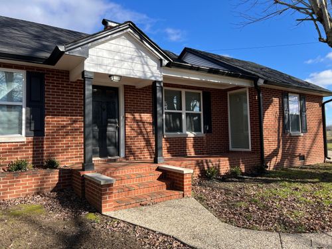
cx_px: 166
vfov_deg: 53.1
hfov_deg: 67.3
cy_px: 124
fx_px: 249
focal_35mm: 26
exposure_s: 1/1838
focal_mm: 5.7
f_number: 1.5
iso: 50
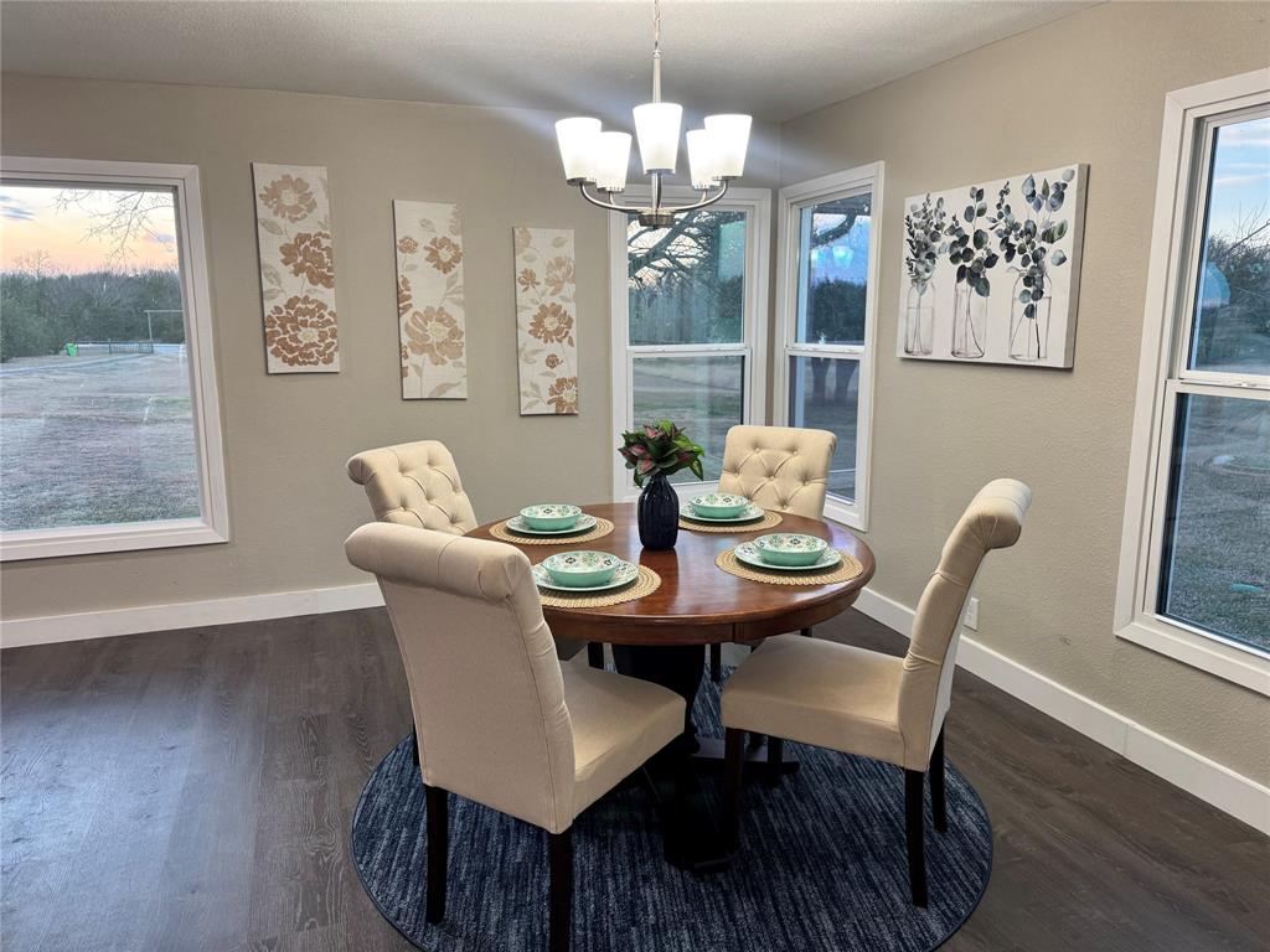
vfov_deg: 56.8
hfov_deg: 71.6
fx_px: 881
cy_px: 476
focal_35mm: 24
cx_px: 635
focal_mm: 6.76
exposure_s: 1/60
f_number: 1.78
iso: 125
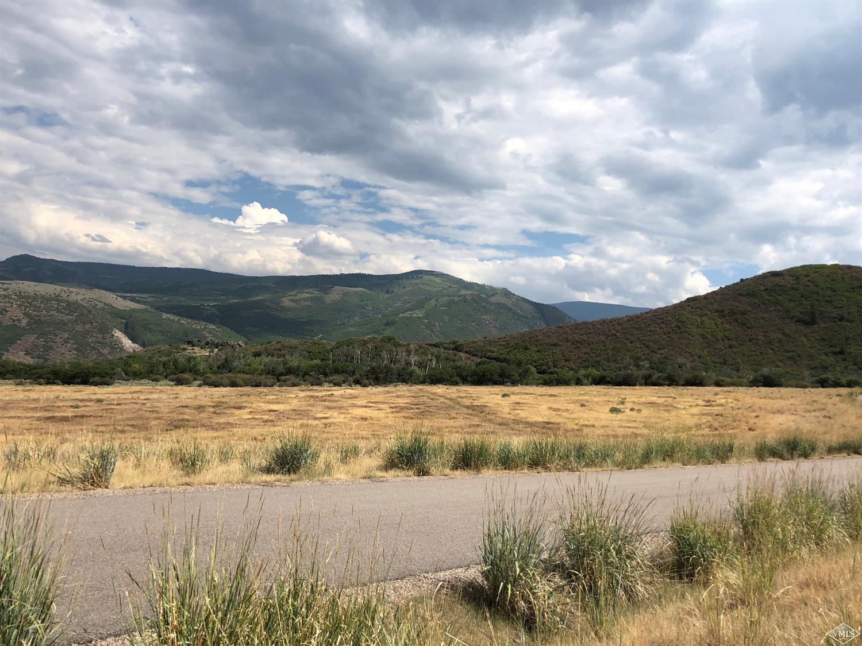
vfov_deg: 49.7
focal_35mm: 28
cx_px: 431
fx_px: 697
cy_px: 323
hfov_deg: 63.5
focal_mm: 4
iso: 20
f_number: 1.8
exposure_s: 1/3436
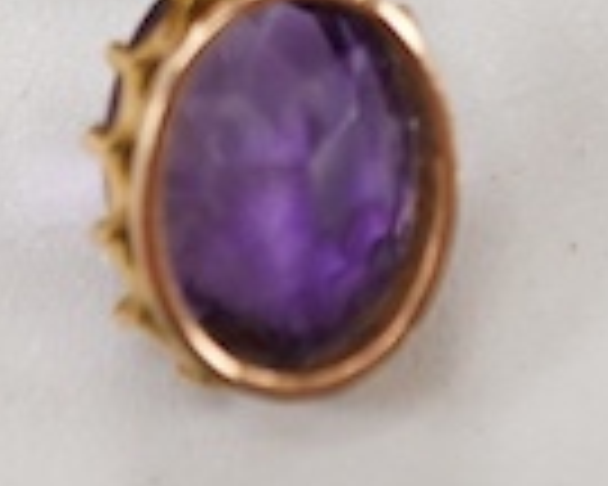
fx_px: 5074
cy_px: -711
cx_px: -5
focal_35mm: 282
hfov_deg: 6.8
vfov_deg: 5.3
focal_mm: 30
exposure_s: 1/125
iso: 1250
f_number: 9
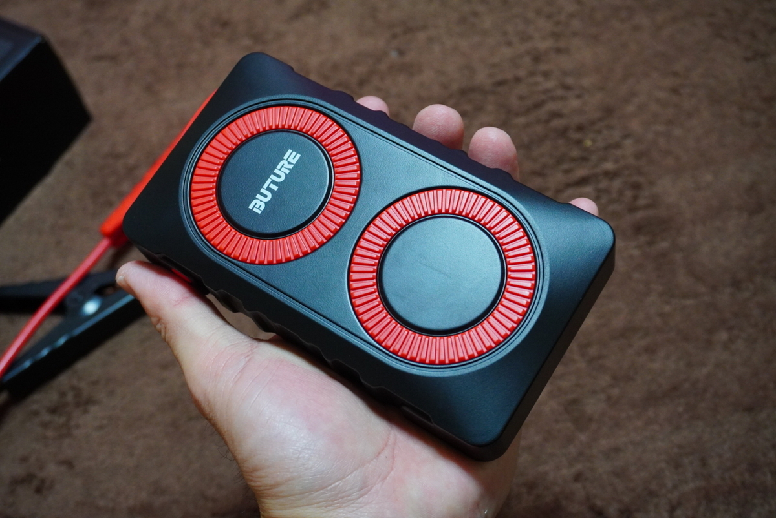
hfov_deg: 44.9
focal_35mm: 44
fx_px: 938
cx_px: 388
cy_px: 259
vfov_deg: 30.9
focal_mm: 29
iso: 2000
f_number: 5.6
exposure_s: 1/50
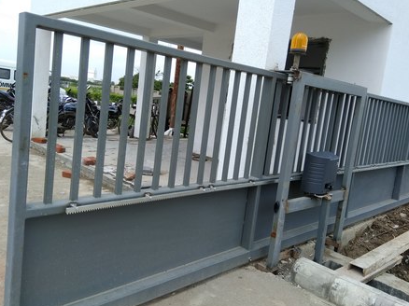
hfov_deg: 71.6
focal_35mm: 24
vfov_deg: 56.7
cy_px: 143
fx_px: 283
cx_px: 208
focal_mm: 3.57
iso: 100
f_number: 2
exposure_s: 1/922
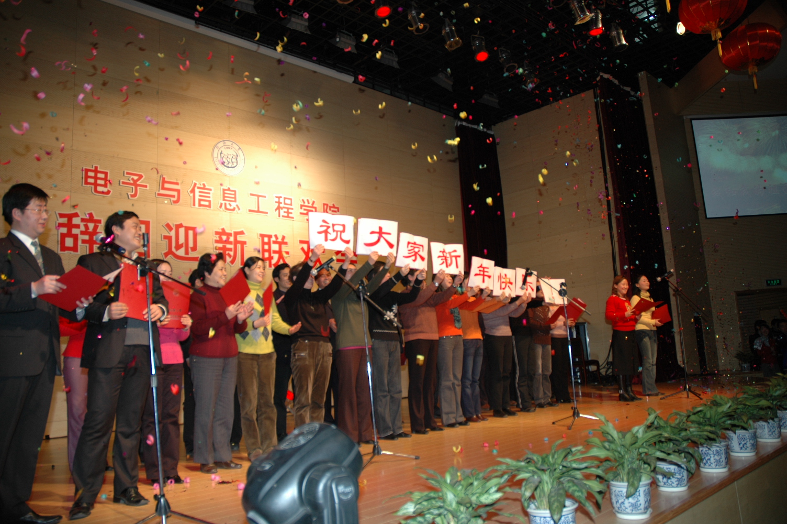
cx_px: 394
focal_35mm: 27
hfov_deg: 67.4
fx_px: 590
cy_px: 262
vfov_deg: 47.8
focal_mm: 18
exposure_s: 1/60
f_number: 4
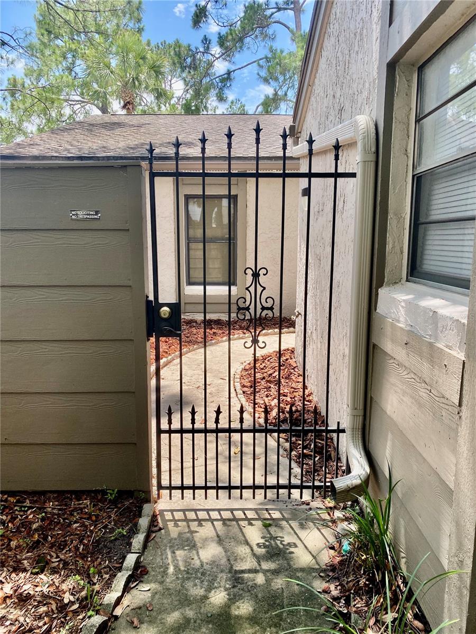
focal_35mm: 26
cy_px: 317
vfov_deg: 67.3
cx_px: 238
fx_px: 477
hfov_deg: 53.1
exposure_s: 1/724
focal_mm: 4.25
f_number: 1.8
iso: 32
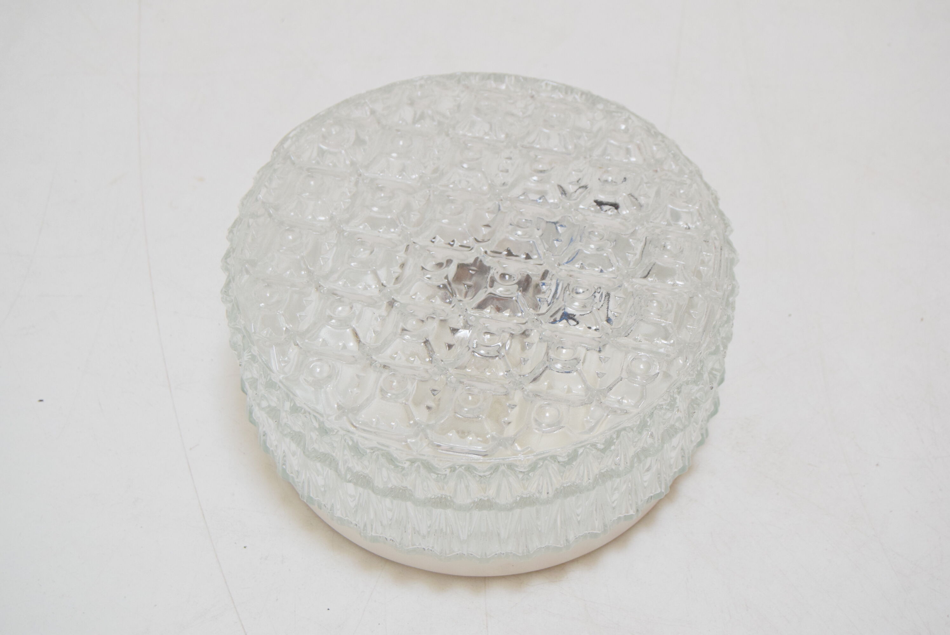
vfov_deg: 19.8
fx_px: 1822
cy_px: 318
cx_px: 475
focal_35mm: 69
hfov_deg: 29.2
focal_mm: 46
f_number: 7.1
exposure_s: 1/200
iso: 1600
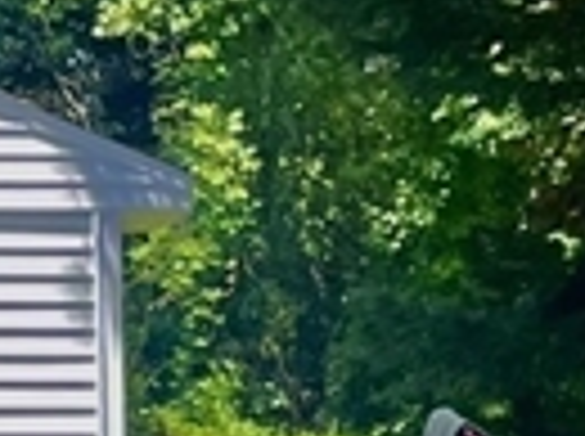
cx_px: 450
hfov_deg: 9.6
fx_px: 3458
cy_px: 1065
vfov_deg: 6.8
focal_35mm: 205
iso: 50
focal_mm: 5.1
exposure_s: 1/436
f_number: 1.6
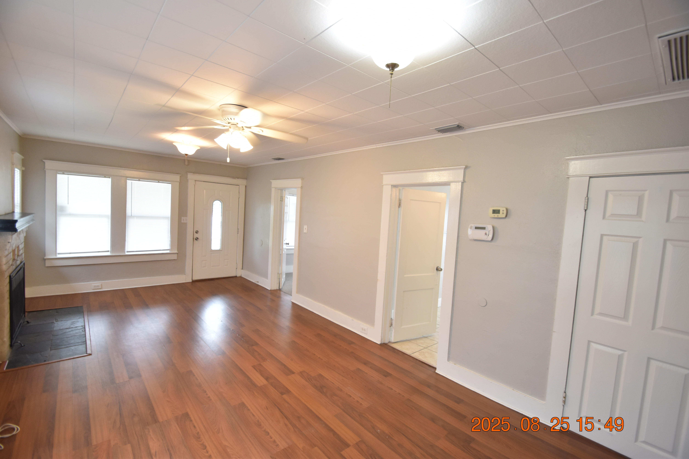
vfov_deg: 77.3
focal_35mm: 15
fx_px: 287
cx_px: 344
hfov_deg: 100.4
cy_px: 230
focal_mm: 10
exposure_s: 1/60
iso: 800
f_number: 3.5
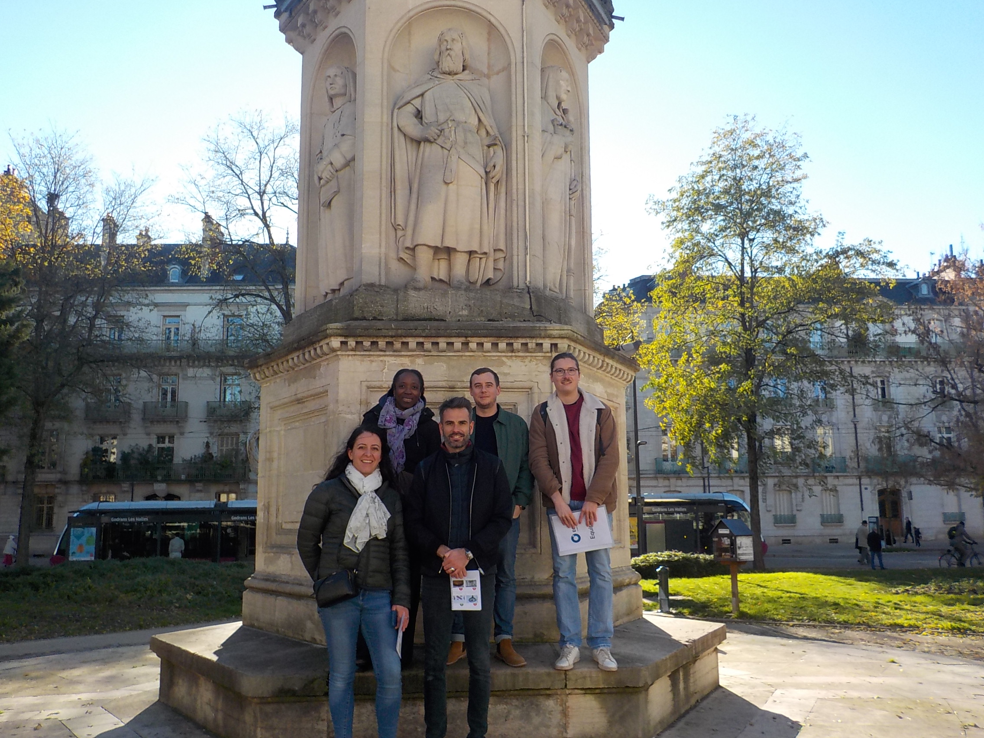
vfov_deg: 46.8
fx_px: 853
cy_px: 369
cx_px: 492
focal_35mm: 30
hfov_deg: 60.0
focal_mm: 4.1
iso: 125
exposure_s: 1/500
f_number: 3.3
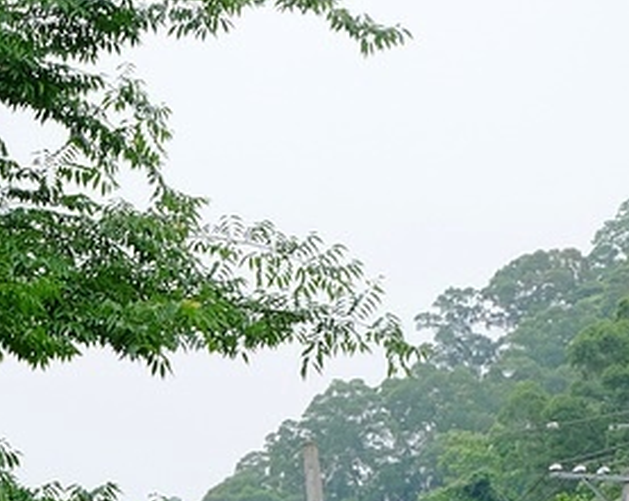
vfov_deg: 8.3
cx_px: -142
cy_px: 521
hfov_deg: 10.3
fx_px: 3422
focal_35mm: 184
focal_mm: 35.5
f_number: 6.4
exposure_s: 1/340
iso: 400
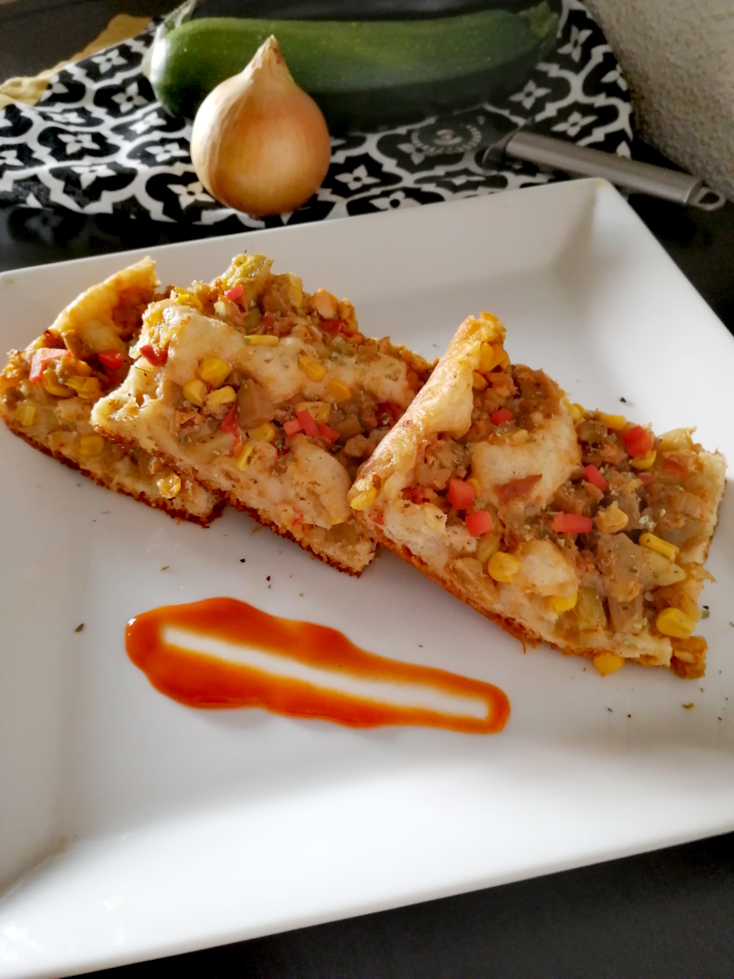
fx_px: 763
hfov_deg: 51.4
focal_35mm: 27
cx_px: 367
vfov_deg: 65.3
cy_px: 490
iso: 250
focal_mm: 3.95
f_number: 1.8
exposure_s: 1/30
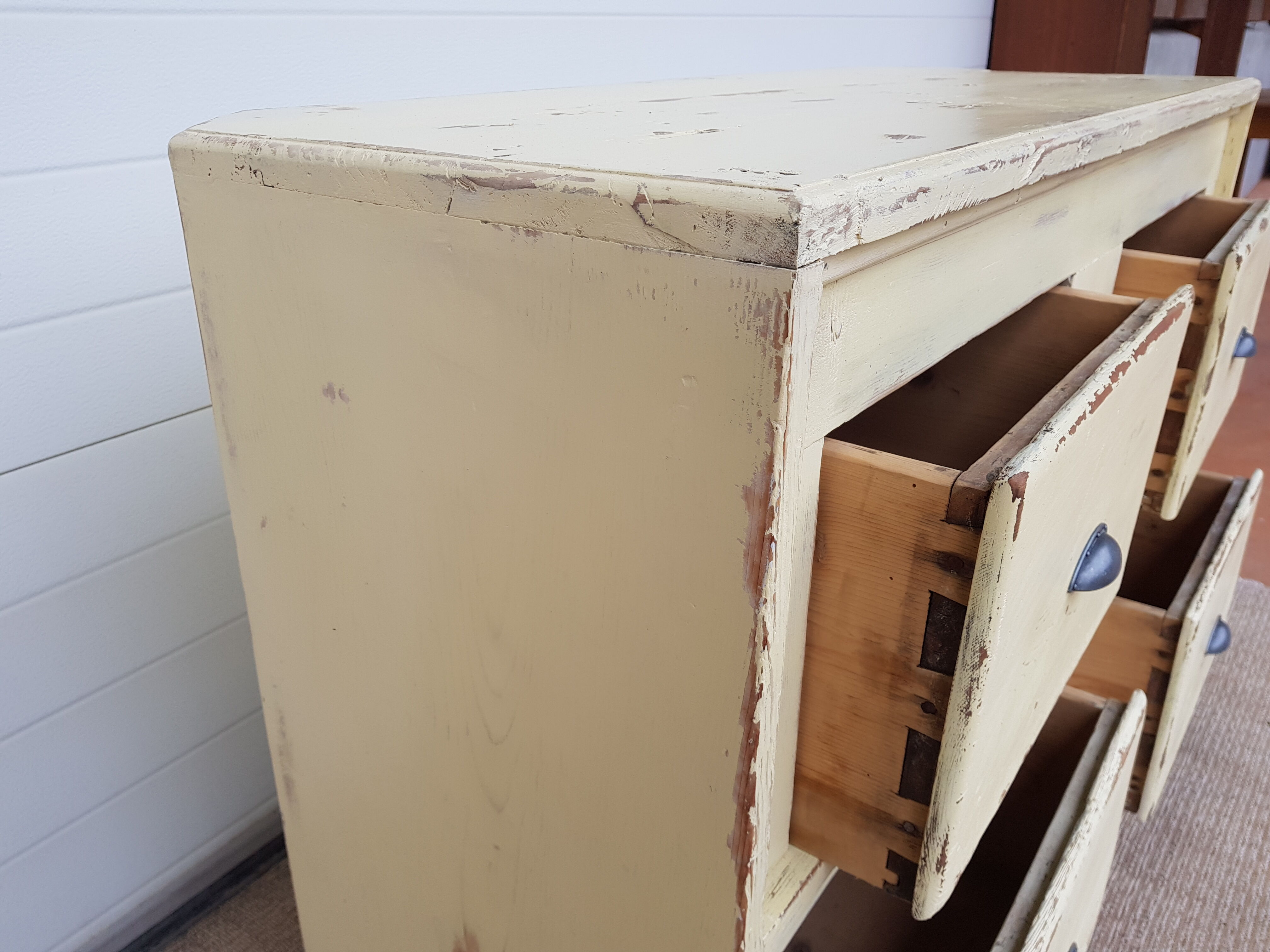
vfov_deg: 53.1
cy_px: 476
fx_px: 954
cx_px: 635
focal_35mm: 26
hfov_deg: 67.3
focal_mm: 4.2
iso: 50
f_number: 1.7
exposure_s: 1/120
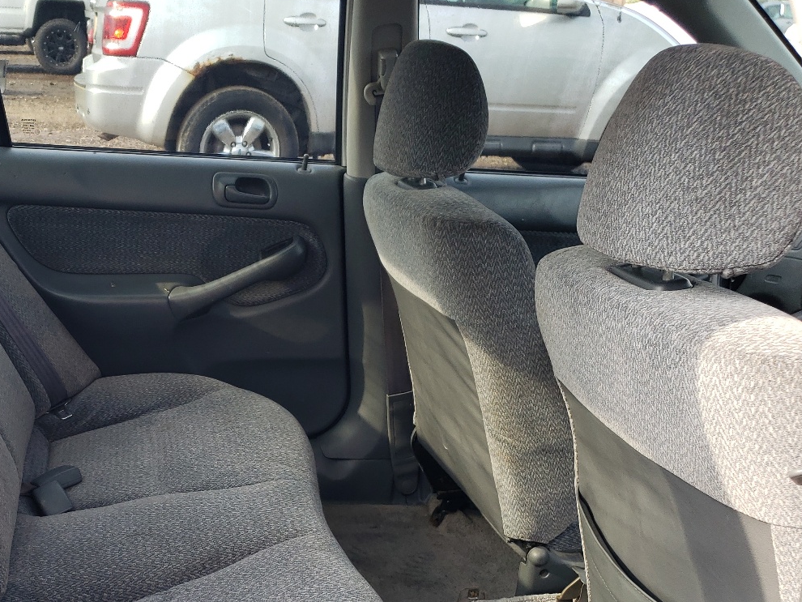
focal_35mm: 42
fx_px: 973
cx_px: 213
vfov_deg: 33.8
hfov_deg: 43.5
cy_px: 437
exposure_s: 1/345
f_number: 1.5
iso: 50
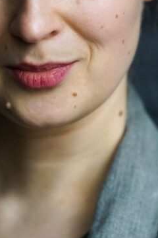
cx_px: 33
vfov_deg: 8.5
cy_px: 22
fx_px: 1593
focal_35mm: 242
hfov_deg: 5.7
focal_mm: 85
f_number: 2.5
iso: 500
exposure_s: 1/160
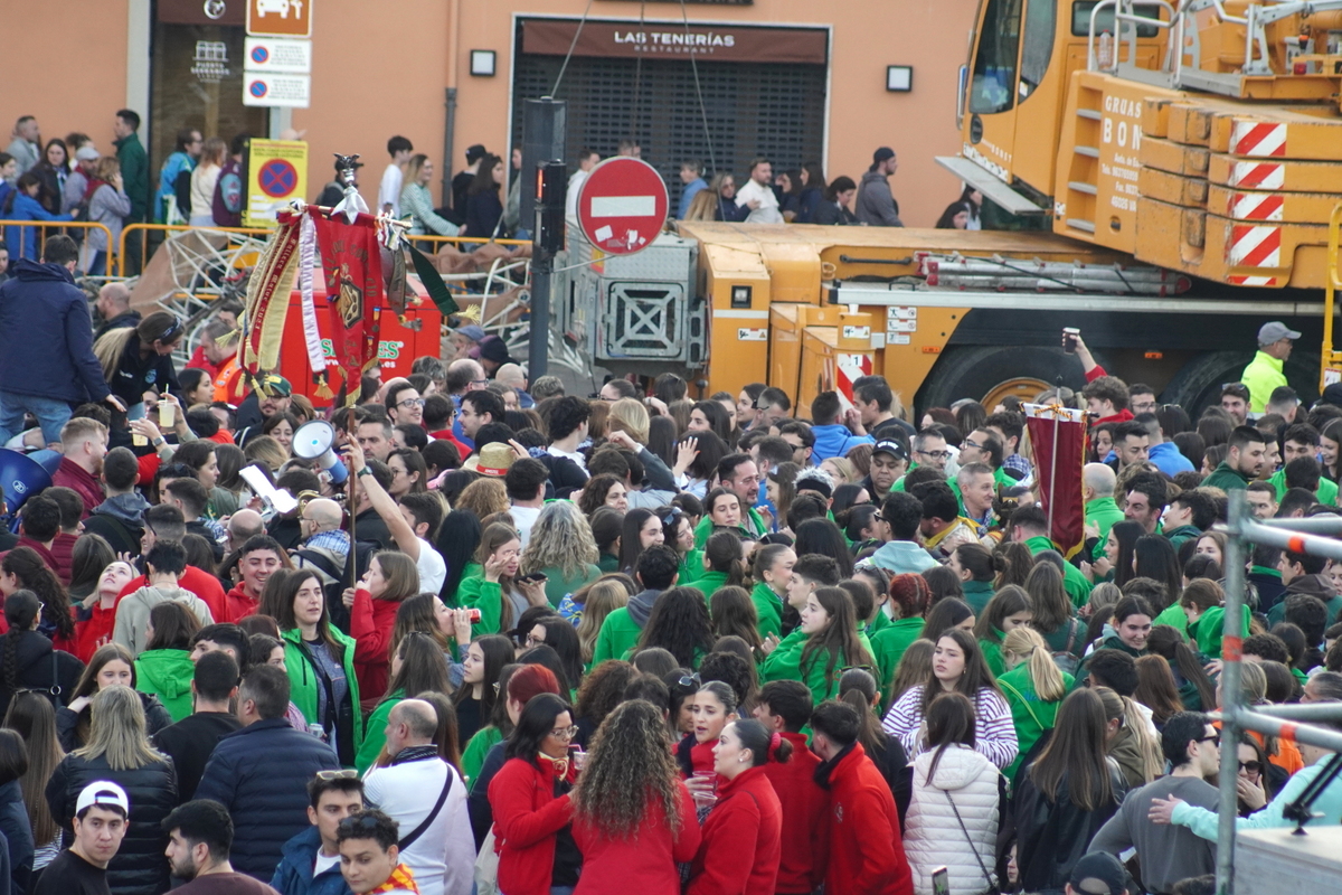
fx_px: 8946
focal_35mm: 240
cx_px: 671
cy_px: 448
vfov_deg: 5.7
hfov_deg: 8.6
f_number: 5.6
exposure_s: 1/250
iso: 800
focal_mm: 160
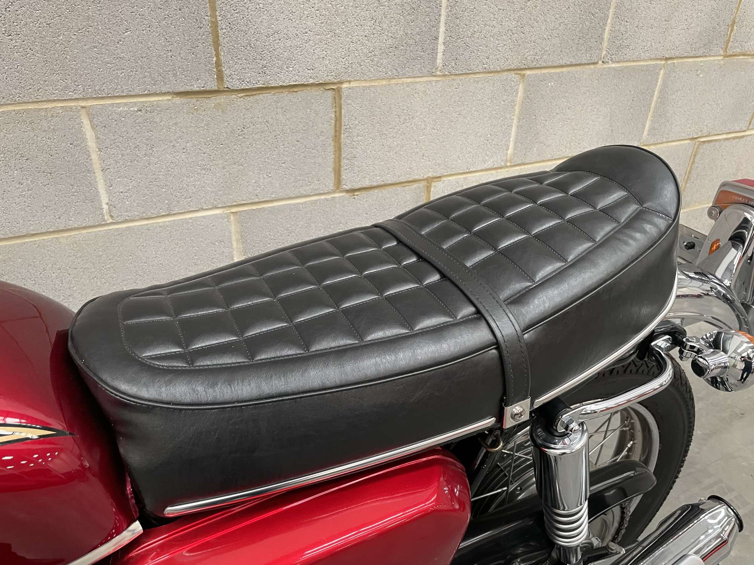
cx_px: 377
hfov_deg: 67.3
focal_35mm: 26
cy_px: 282
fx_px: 566
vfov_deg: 53.1
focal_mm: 4.2
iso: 320
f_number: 1.6
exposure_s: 1/60
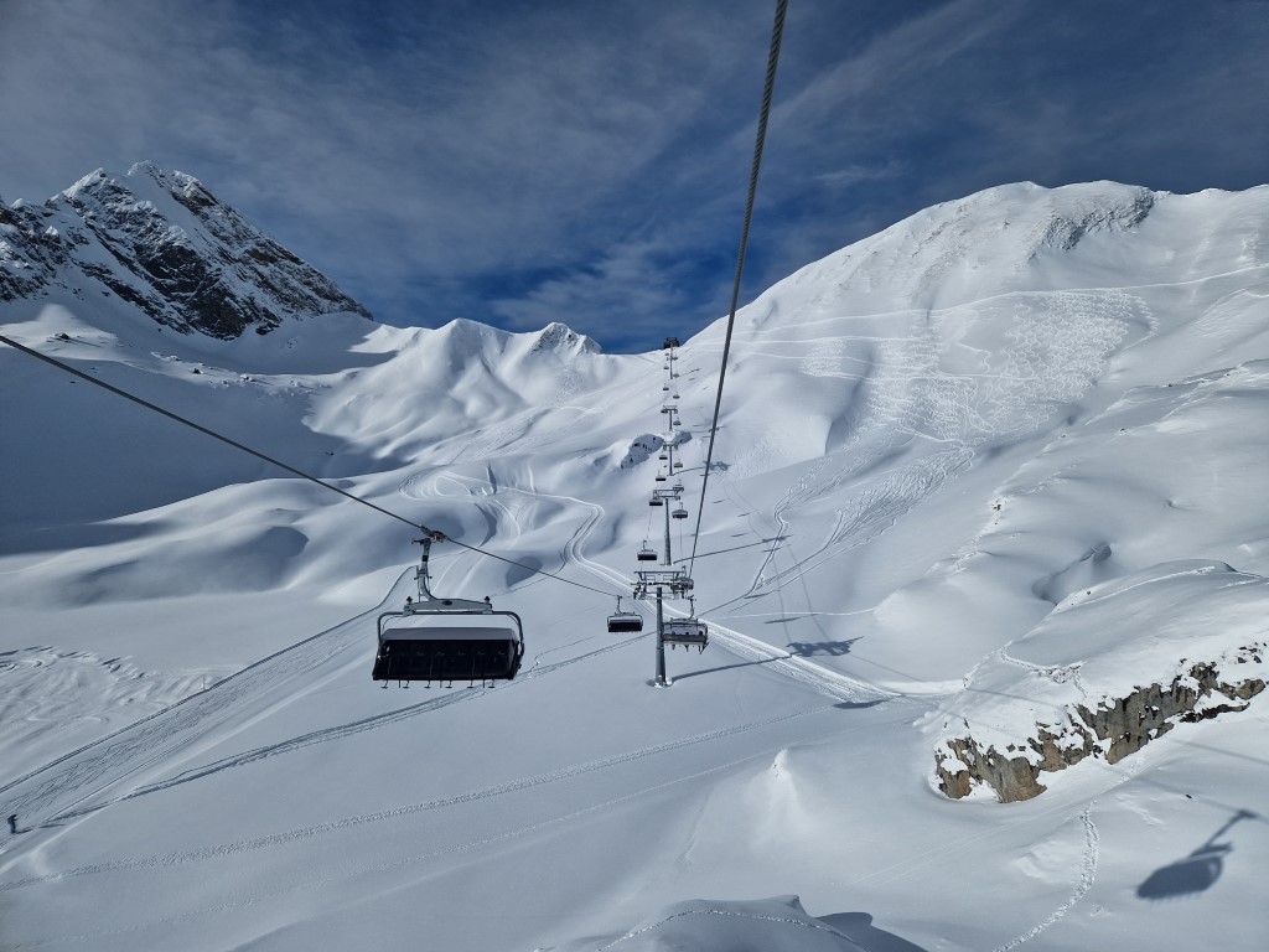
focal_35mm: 23
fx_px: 843
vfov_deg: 58.9
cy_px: 476
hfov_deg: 73.9
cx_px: 634
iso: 50
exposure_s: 1/9440
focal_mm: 5.4
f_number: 1.8
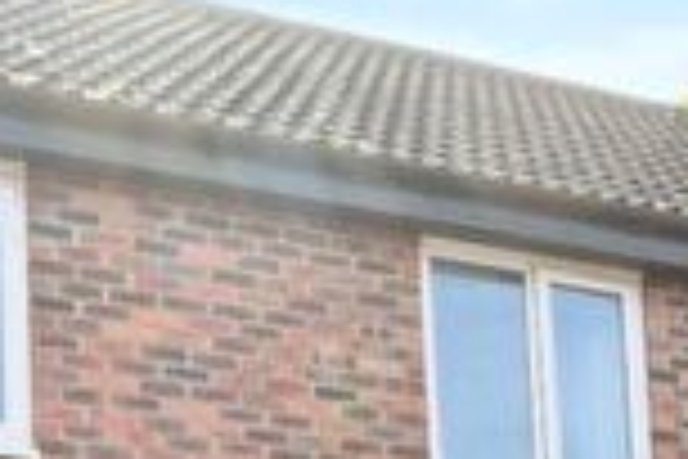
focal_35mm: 96
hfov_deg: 21.2
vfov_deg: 13.7
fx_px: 1835
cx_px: 450
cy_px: 587
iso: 800
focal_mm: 14
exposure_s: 1/640
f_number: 8
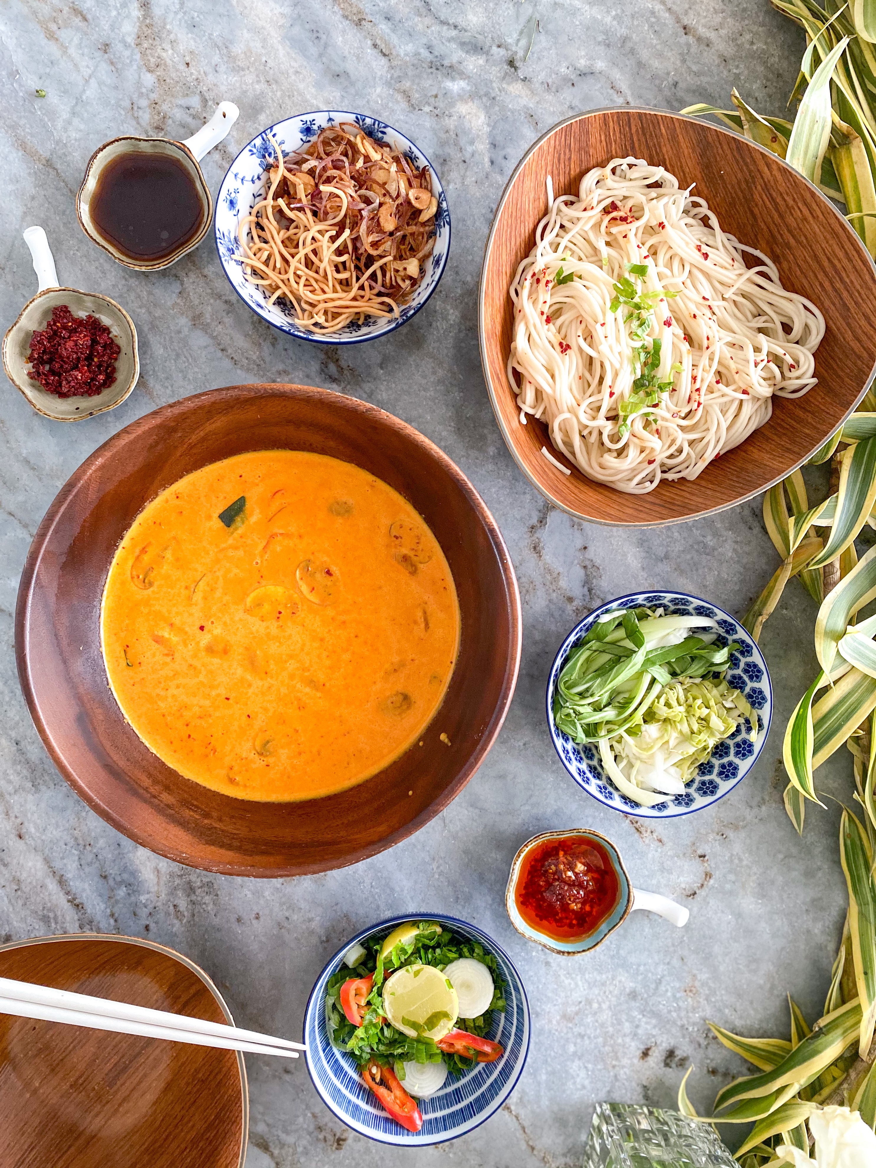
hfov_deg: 53.1
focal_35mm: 26
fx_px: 877
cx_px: 438
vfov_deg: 67.3
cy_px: 584
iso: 320
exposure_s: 1/60
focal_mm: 4.25
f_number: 1.8
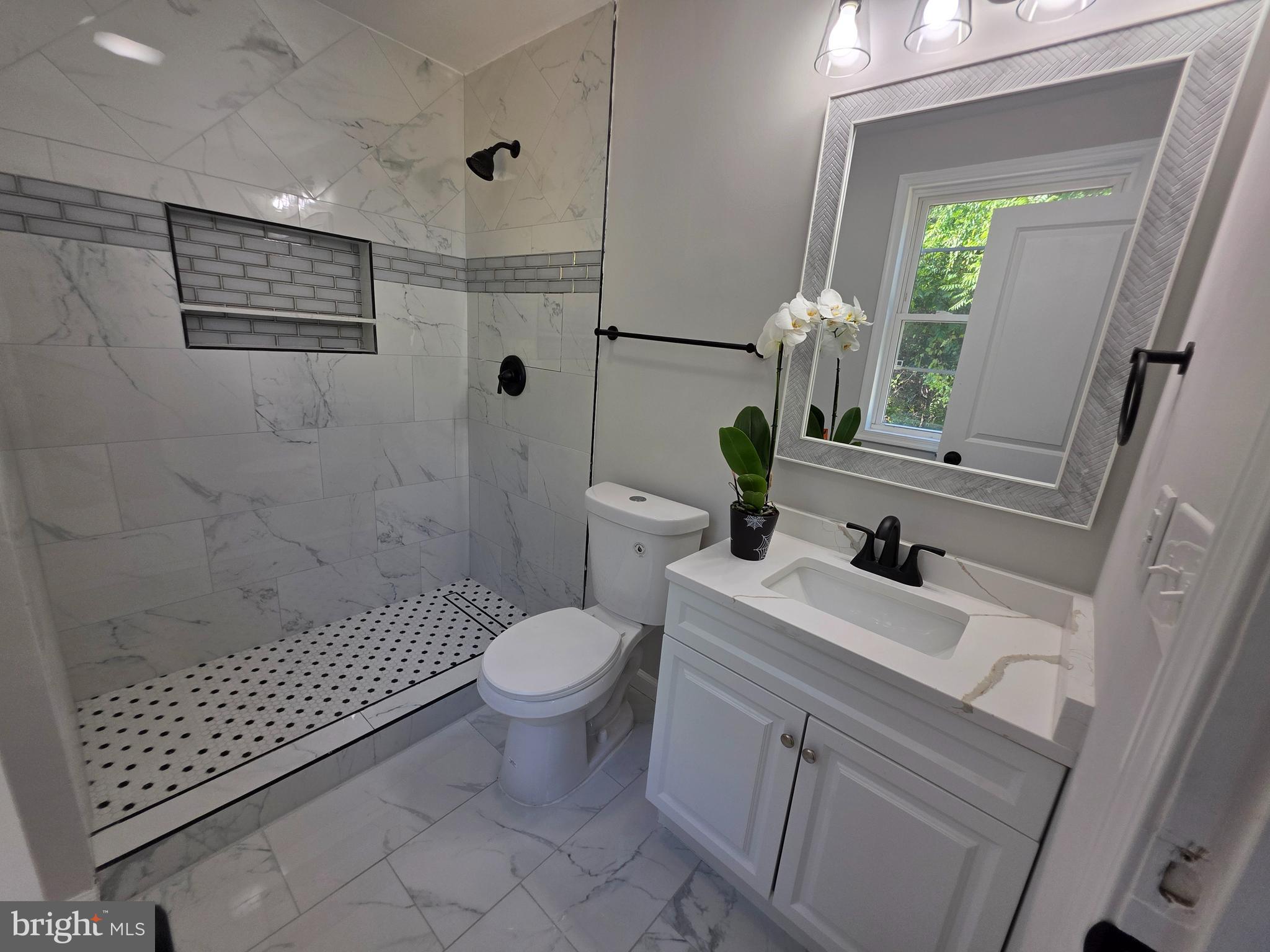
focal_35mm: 13
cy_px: 476
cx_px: 635
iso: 50
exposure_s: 1/120
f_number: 1.9
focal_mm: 2.2
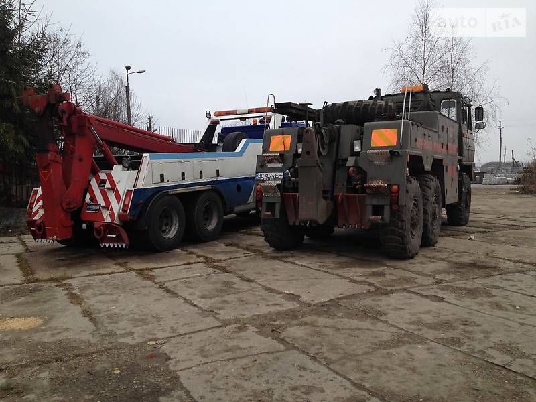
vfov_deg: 40.7
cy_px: 201
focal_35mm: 35
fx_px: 542
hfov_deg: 52.6
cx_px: 268
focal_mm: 4.3
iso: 50
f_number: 2.4
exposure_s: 1/120
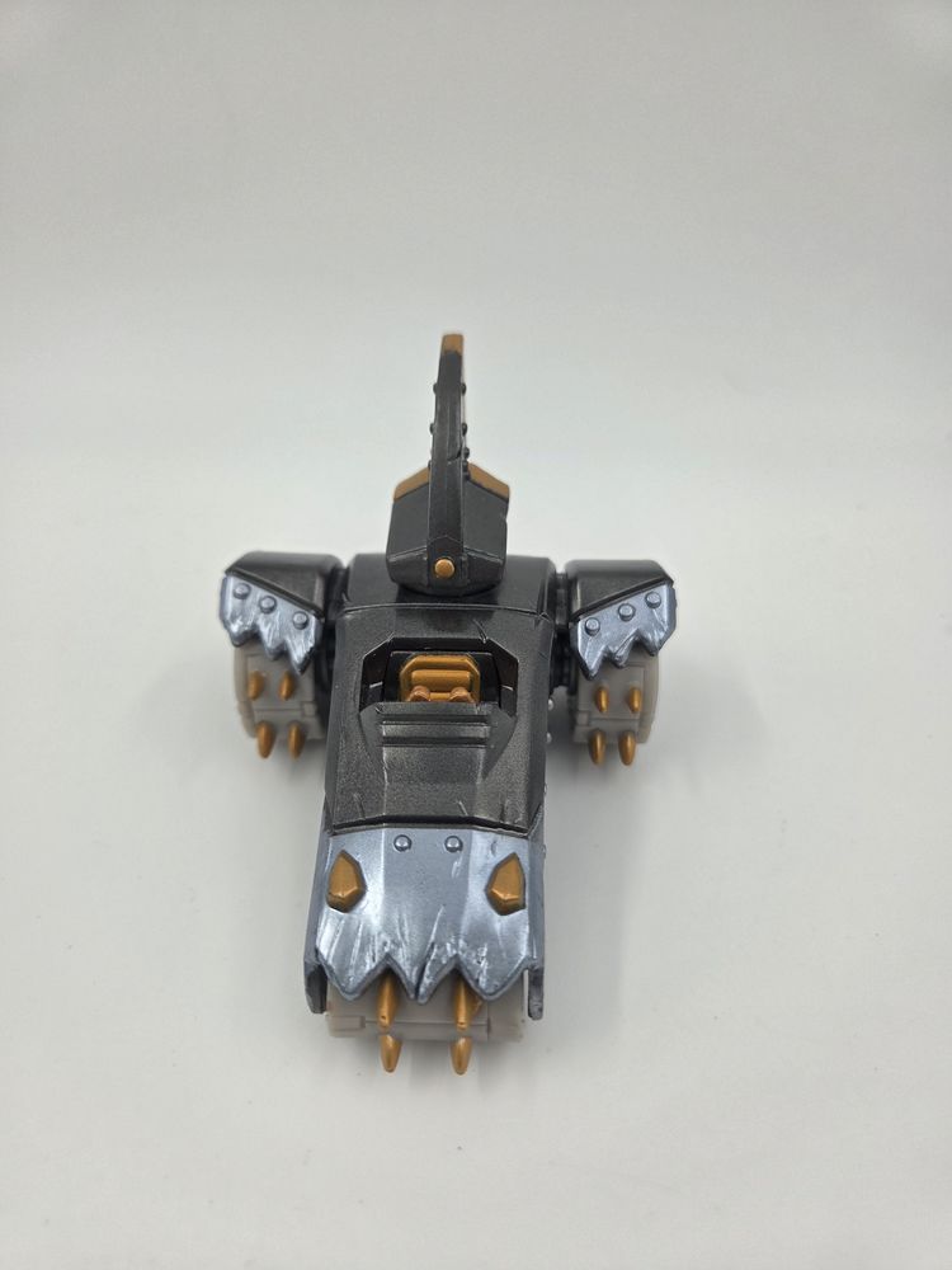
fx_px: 843
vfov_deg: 73.9
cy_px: 635
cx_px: 476
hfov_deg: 58.9
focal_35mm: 23
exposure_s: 1/147
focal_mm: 5.4
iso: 25
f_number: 1.8
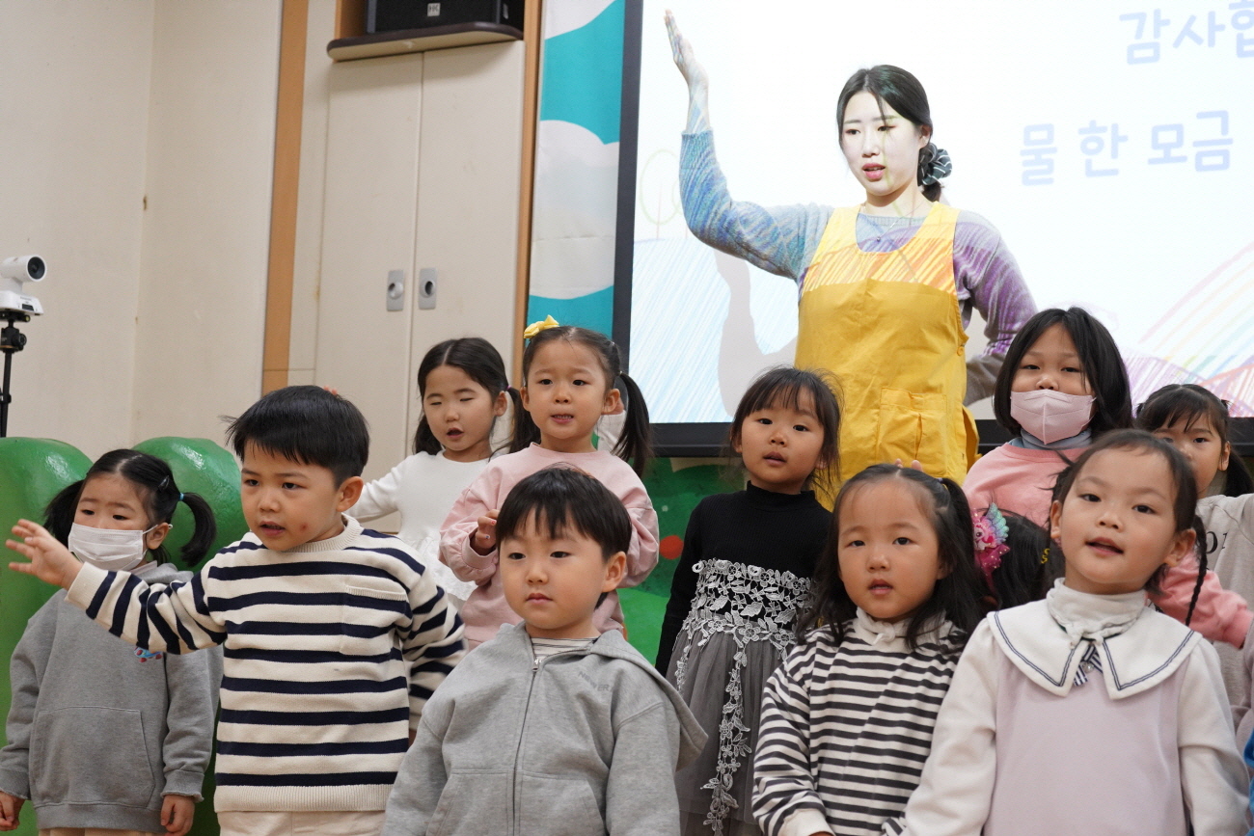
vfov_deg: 25.5
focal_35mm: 53
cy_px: 418
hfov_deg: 37.5
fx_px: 1846
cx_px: 627
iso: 2500
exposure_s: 1/125
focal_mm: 53
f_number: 5.6
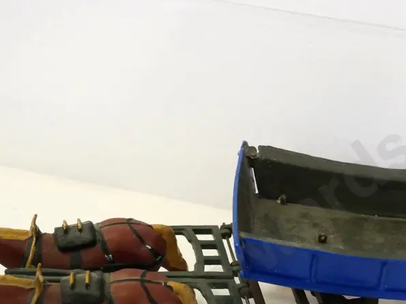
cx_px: 284
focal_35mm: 62
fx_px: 727
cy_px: 236
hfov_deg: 30.9
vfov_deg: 23.4
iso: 3200
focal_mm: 18
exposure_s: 1/320
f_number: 4
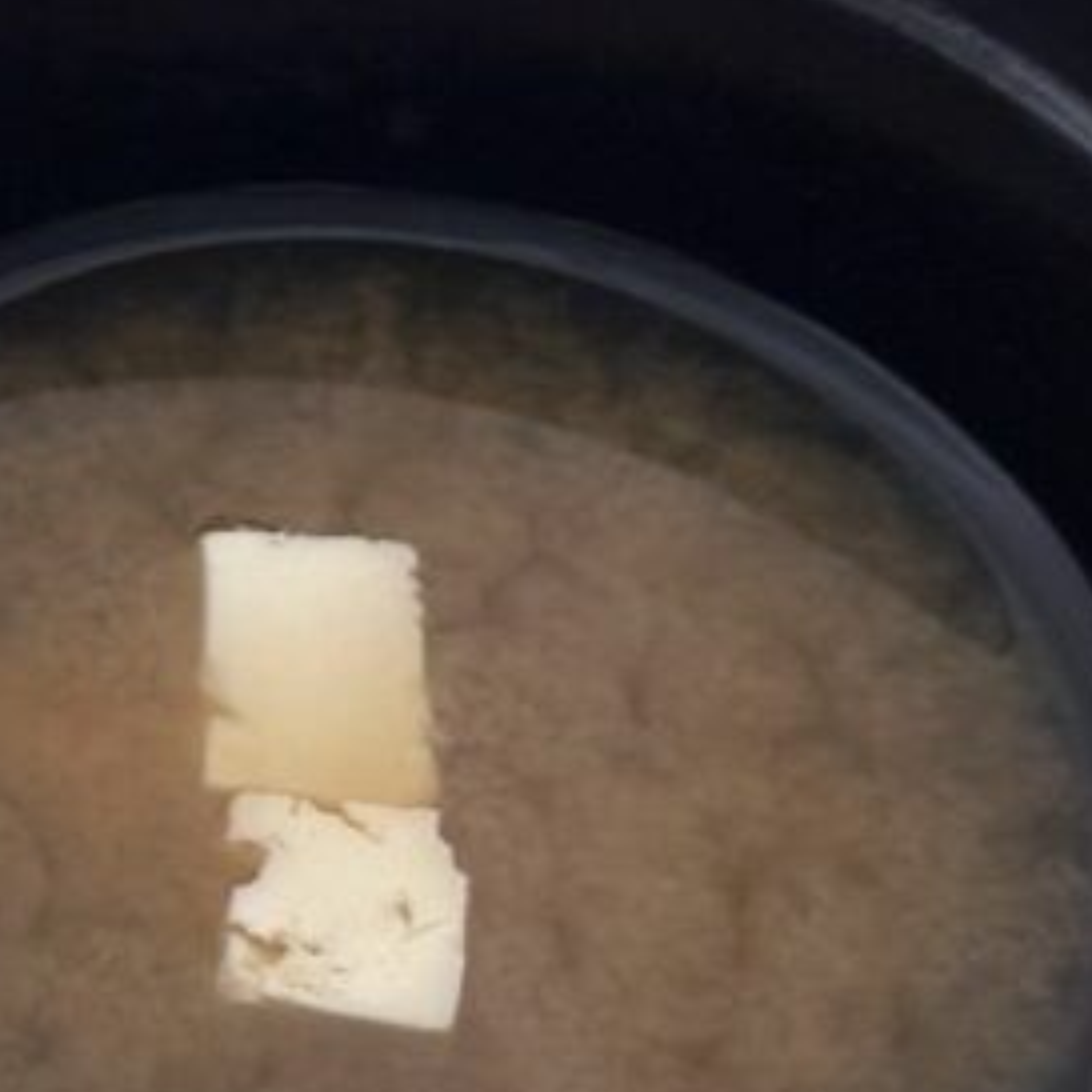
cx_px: -676
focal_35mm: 159
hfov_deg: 10.5
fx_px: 5675
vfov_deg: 11.0
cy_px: 672
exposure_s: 1/32
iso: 500
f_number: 1.78
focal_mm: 6.86
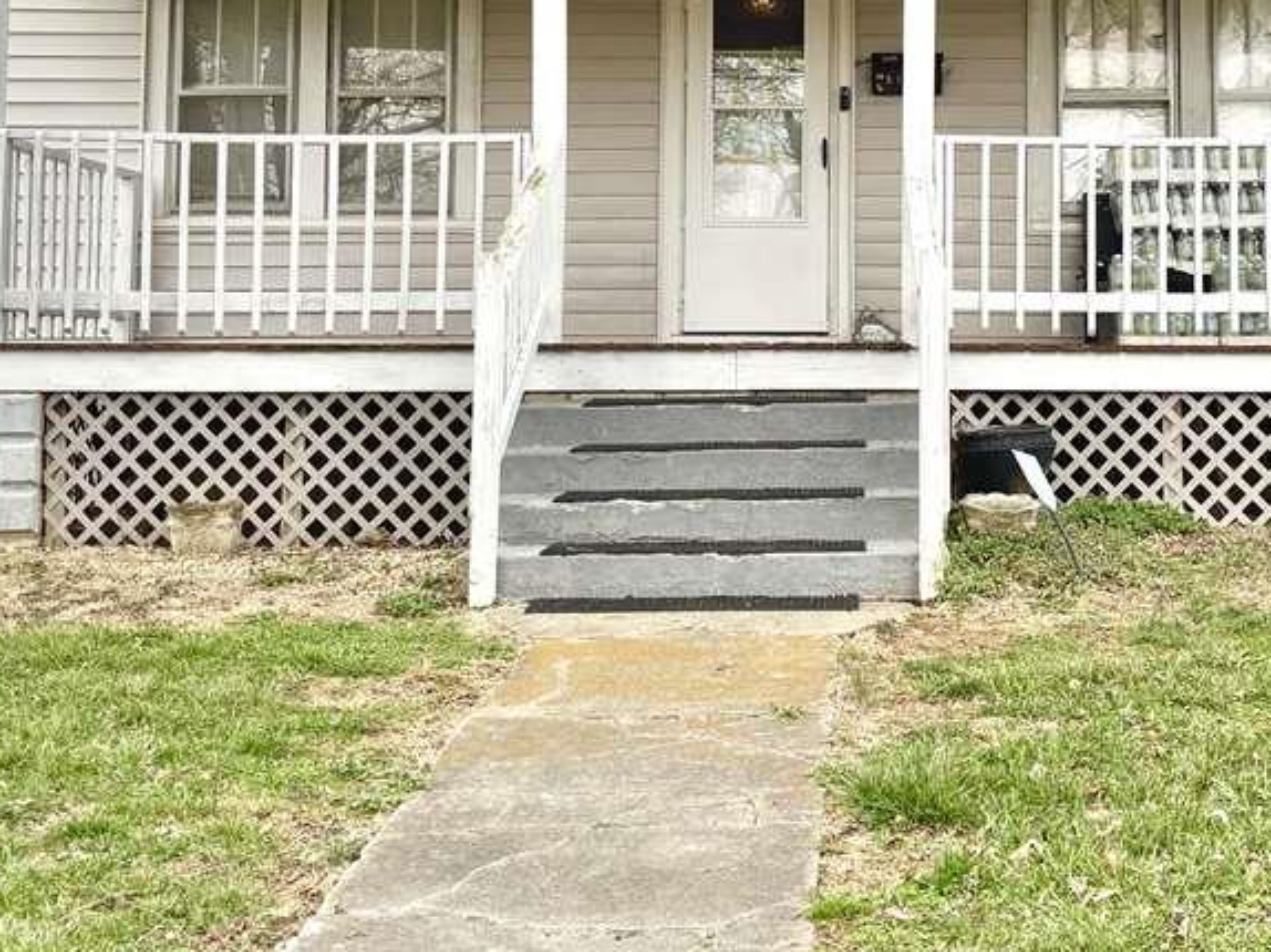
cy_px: 209
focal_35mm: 58
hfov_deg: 32.8
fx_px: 2129
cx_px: 897
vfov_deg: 24.9
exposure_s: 1/577
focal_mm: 5.96
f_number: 1.6
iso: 50
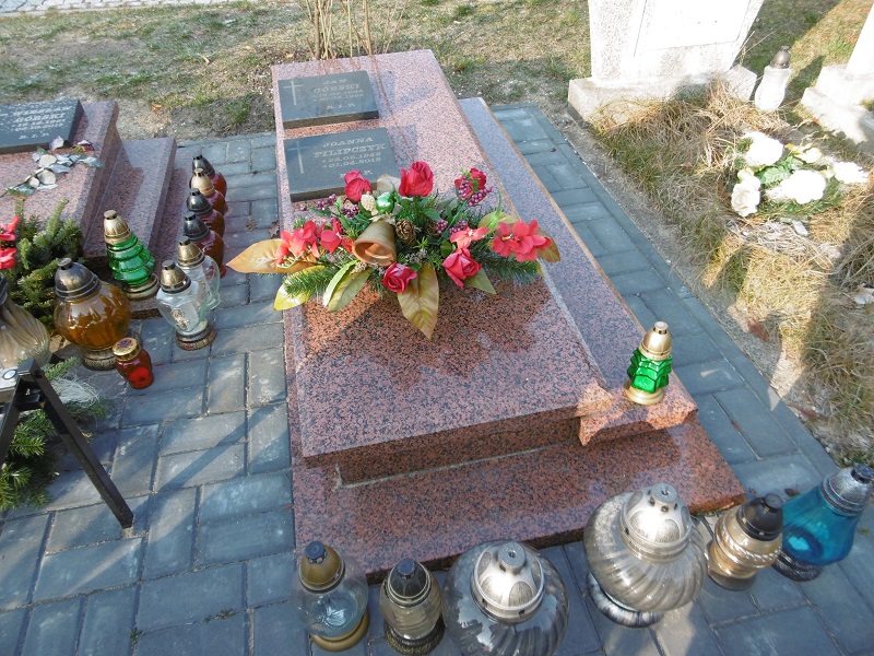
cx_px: 437
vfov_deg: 56.8
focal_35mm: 24
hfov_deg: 71.6
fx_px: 606
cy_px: 328
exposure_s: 1/125
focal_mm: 4.3
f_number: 3.1
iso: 100
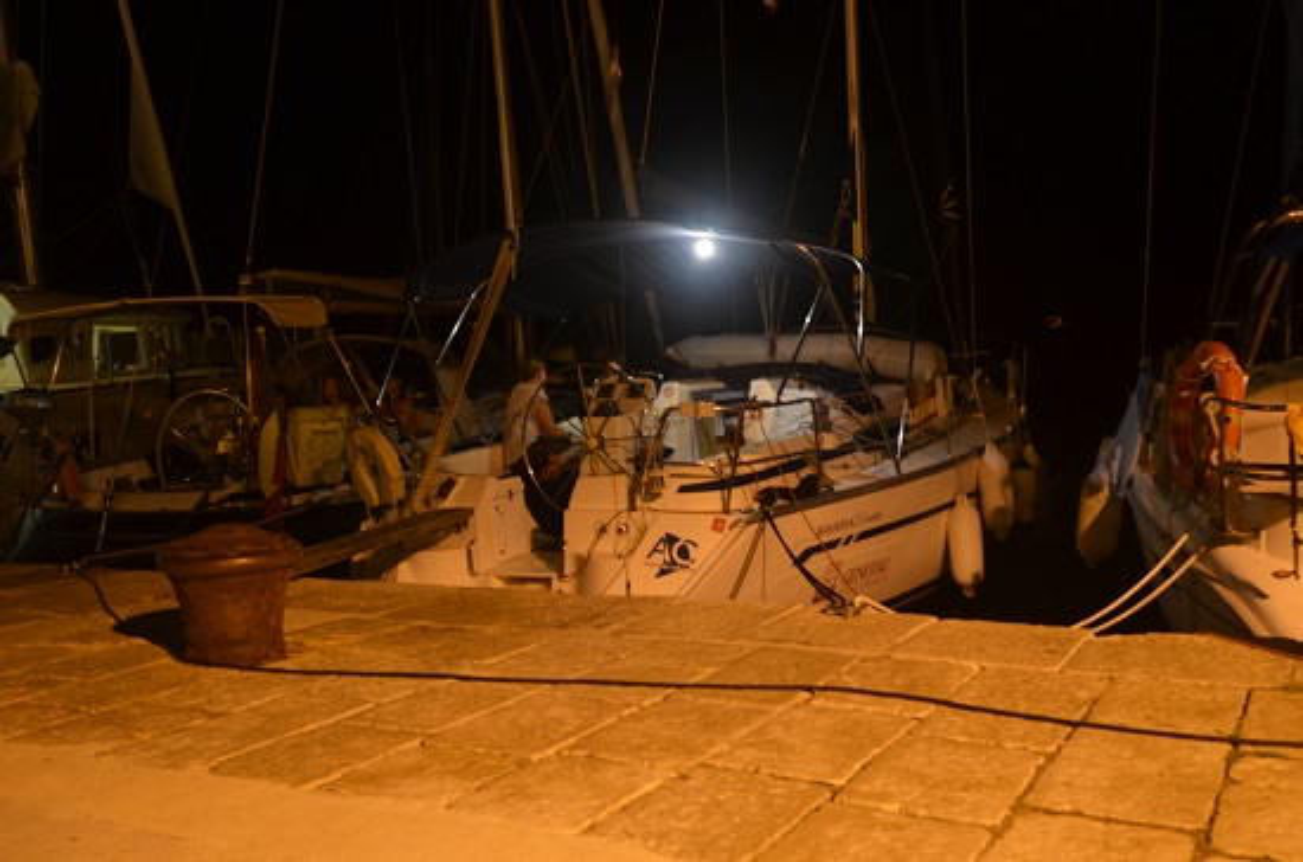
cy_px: 431
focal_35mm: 36
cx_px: 652
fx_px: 1300
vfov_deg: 36.7
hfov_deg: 53.2
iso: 640
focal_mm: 24
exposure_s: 1/2
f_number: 4
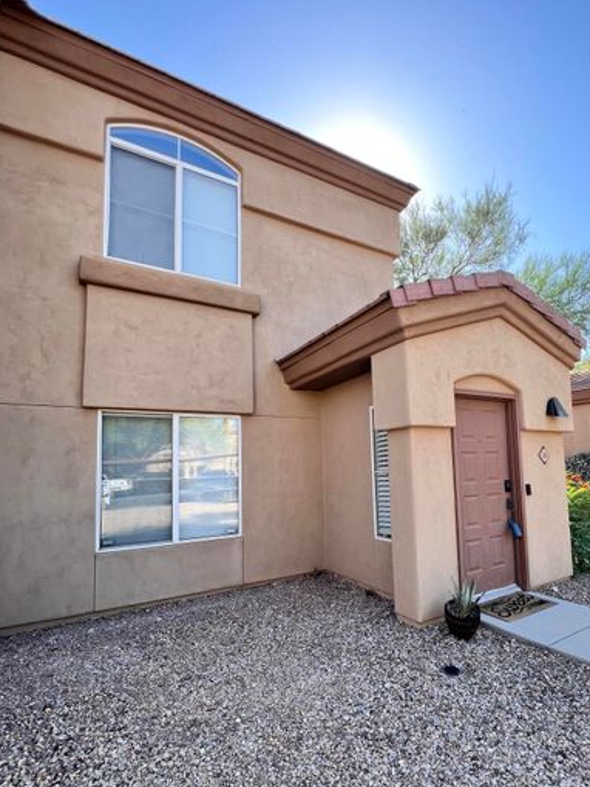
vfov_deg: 90.7
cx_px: 357
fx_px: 387
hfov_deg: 73.8
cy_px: 439
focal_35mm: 17
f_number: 1.8
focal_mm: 1.57
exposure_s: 1/240
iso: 32
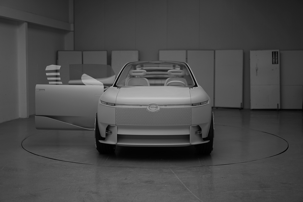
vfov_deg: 24.6
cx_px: 152
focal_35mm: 55
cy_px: 101
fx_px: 463
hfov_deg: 36.2
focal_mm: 55
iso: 100
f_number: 1.8
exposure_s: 1/500
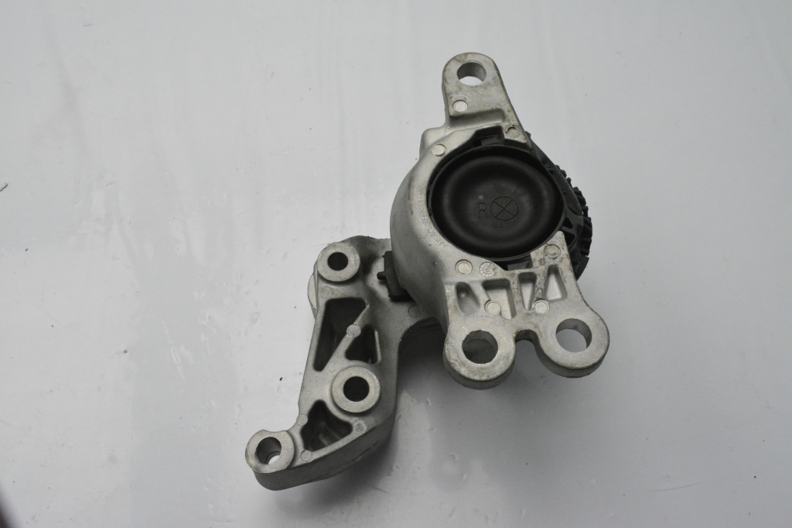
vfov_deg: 36.8
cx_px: 396
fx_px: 792
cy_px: 264
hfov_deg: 53.1
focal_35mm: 36
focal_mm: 24
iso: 6400
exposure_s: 1/500
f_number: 11
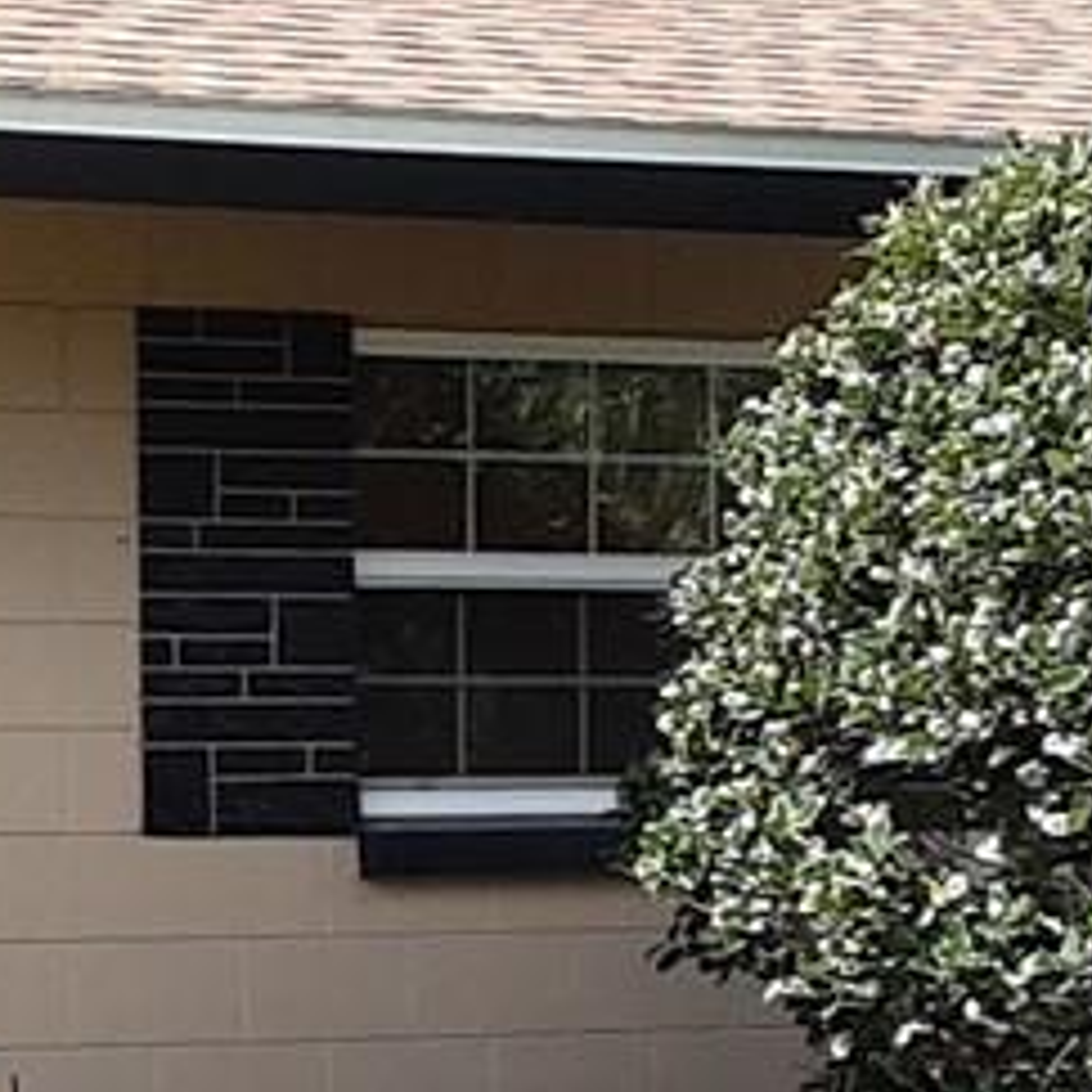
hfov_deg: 10.0
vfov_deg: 10.7
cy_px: 845
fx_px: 5818
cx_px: -998
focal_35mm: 163
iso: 40
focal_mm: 2.9
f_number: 1.9
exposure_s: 1/536
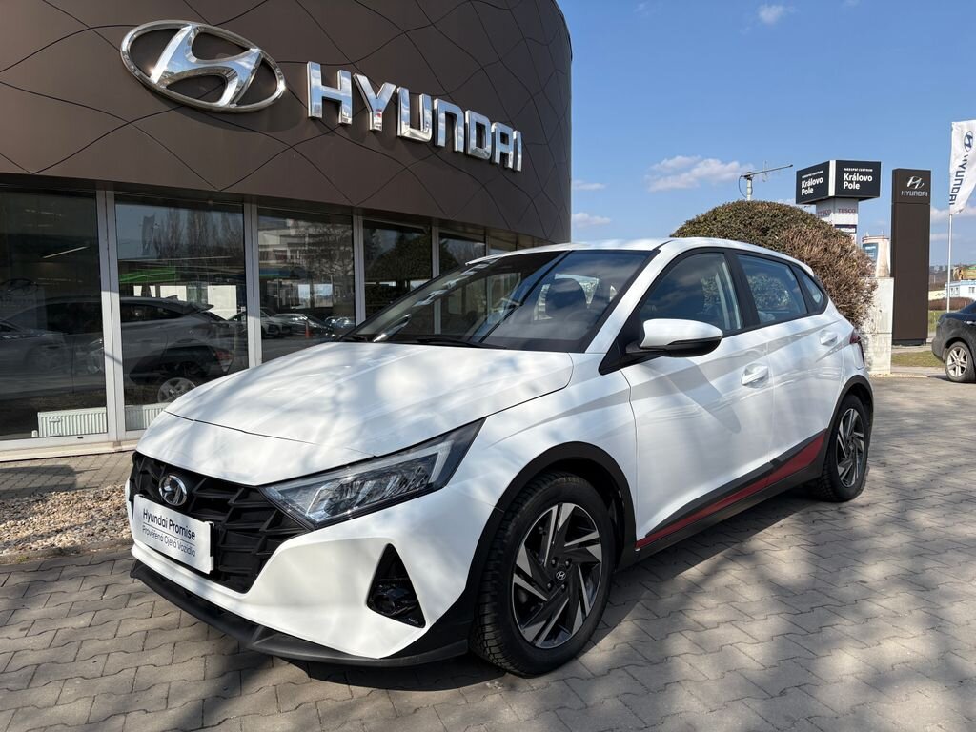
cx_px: 488
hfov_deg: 67.3
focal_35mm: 26
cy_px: 366
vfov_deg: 53.1
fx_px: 733
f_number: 1.6
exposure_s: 1/4608
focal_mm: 5.96
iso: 50
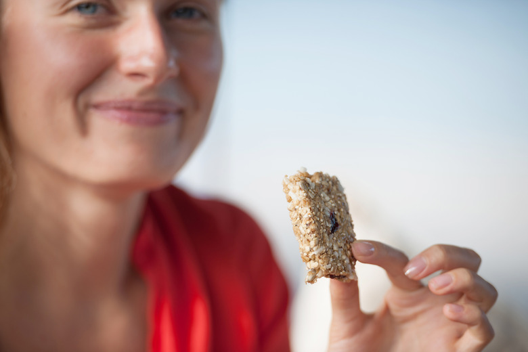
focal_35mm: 200
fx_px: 2933
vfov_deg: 6.9
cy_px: 176
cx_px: 264
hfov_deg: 10.3
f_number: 2.8
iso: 100
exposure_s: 1/500
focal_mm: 200
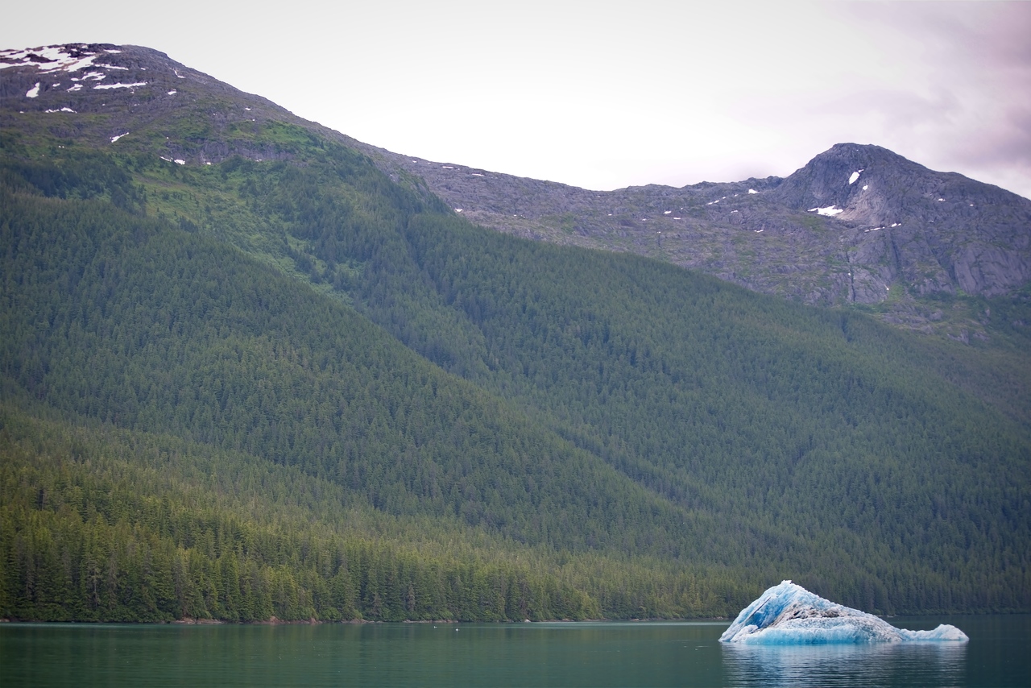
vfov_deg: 19.5
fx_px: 2005
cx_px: 516
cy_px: 344
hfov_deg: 28.8
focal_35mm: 70
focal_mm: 70
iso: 100
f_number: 4.5
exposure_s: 1/160
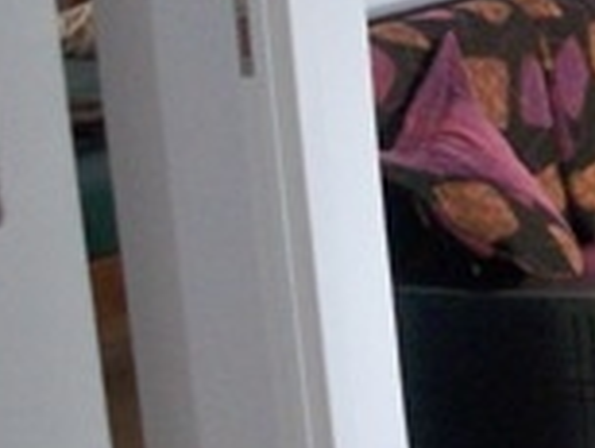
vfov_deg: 10.3
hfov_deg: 12.1
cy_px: 282
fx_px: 2496
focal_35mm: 145
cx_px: 1194
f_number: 3.1
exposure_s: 1/60
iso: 200
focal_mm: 6.3
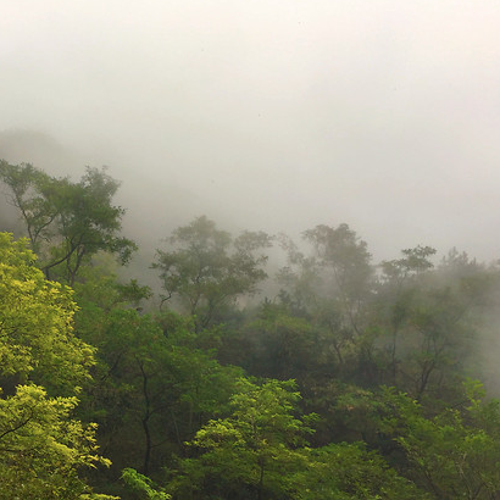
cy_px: 276
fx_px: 654
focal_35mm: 40
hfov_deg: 40.6
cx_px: 122
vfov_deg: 41.8
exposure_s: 1/395
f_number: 2.2
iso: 32
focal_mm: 4.15
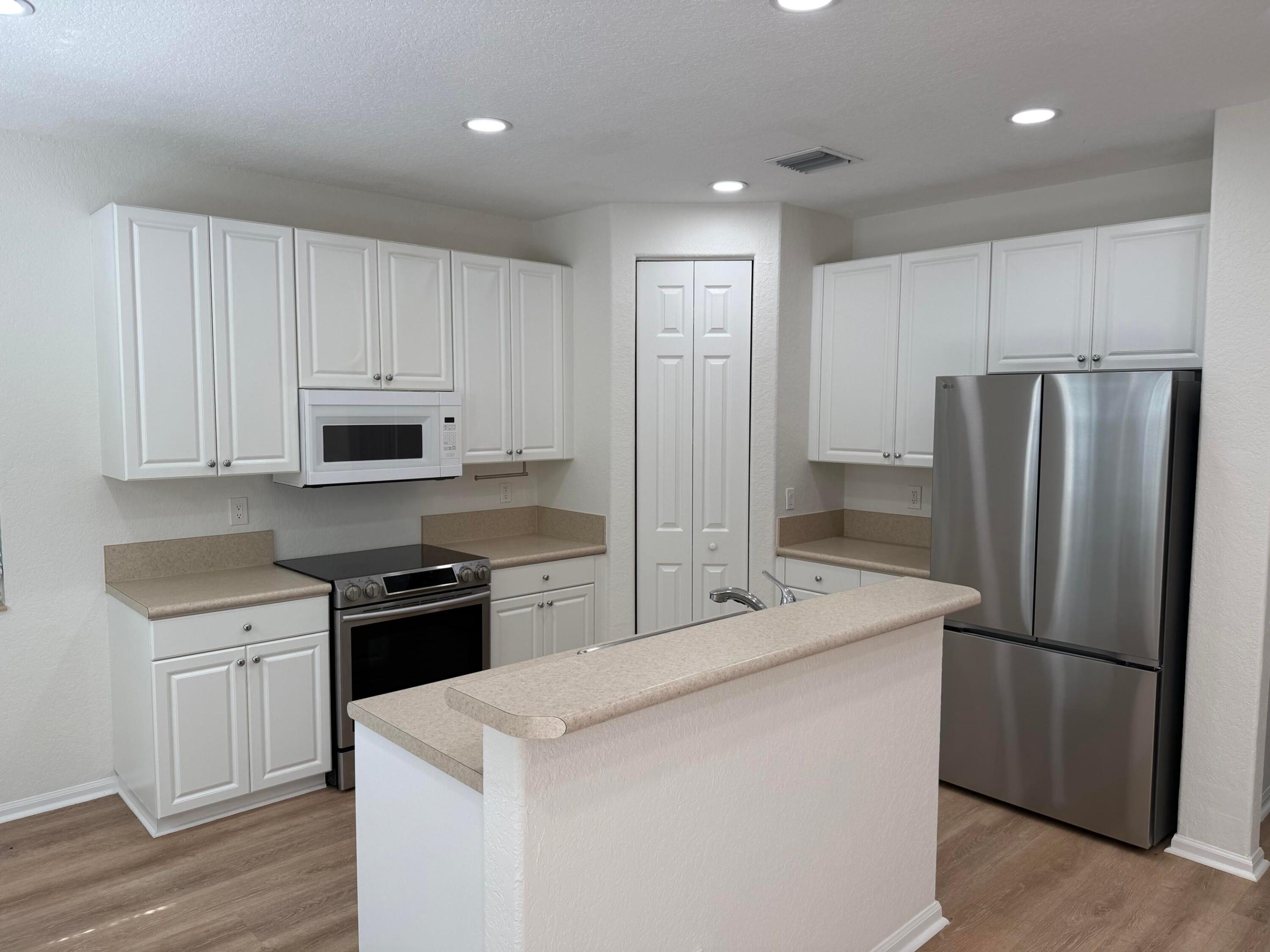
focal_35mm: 24
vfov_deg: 56.8
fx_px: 881
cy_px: 476
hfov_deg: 71.6
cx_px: 635
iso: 100
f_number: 1.78
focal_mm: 6.76
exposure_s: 1/284
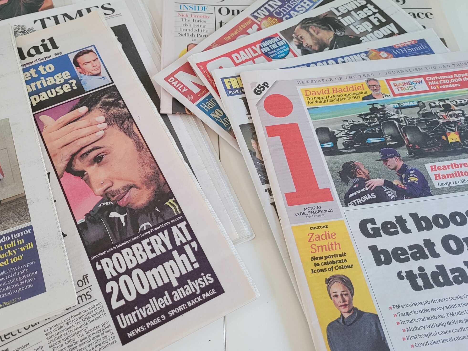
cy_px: 129
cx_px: 172
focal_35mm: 34
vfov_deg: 41.5
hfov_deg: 53.3
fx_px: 460
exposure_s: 1/40
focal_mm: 5.4
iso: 250
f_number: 1.8
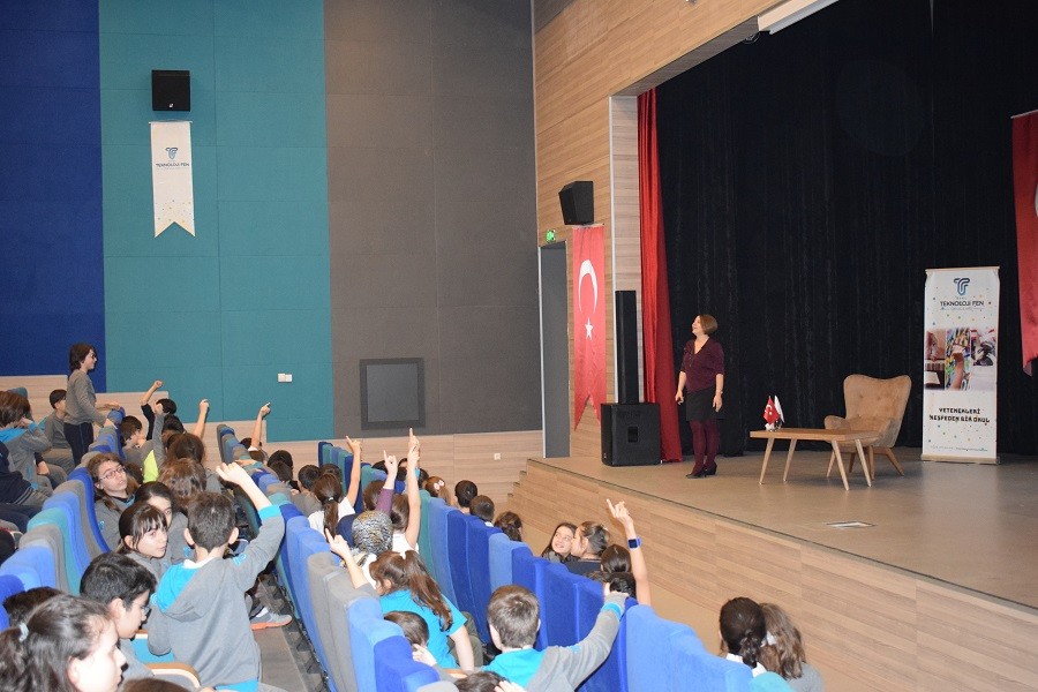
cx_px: 519
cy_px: 346
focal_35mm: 45
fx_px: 1297
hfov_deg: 43.6
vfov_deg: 29.9
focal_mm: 30
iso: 3200
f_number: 4.2
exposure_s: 1/60
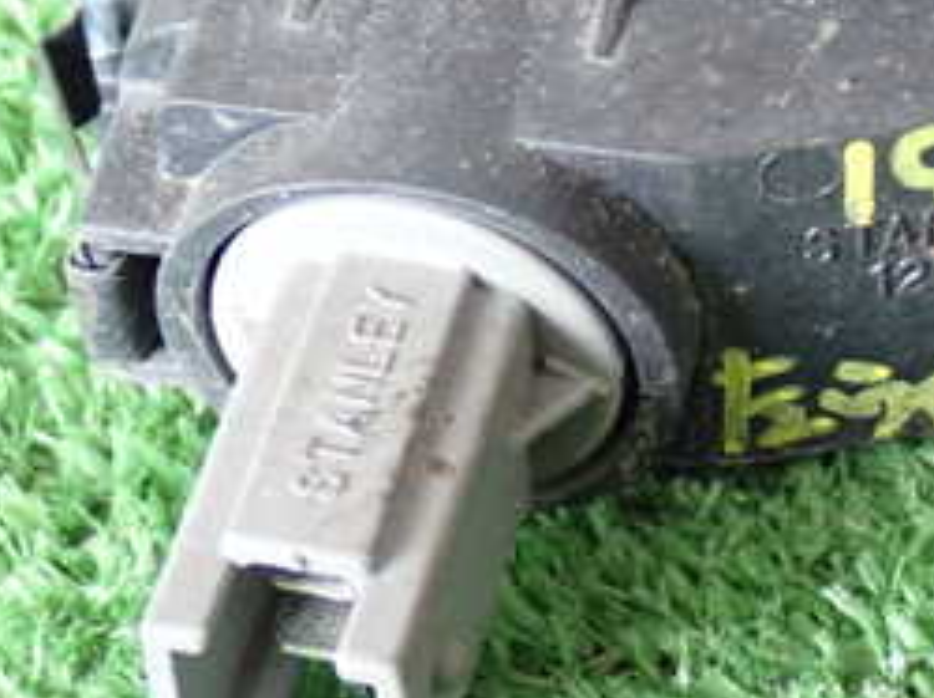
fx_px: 4016
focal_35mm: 149
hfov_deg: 13.2
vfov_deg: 9.9
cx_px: 800
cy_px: 381
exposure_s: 1/60
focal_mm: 11.09
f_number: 3.6
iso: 800
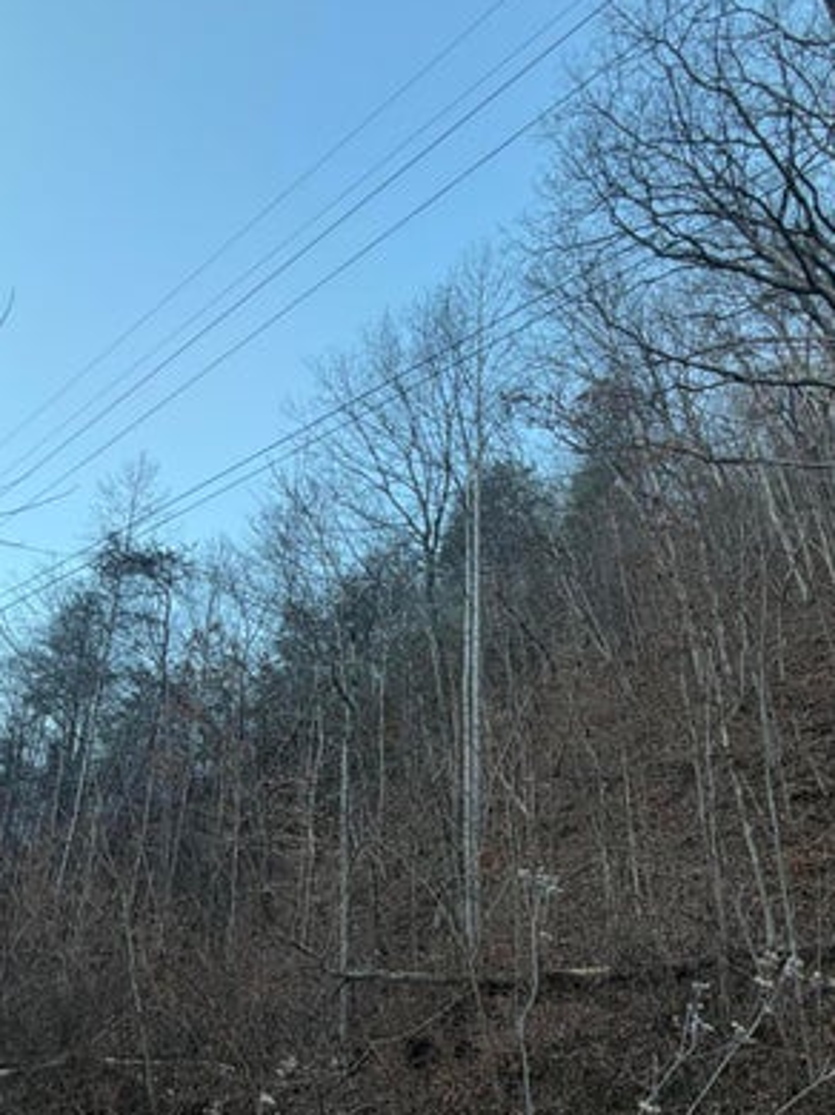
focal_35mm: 23
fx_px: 741
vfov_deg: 73.1
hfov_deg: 58.8
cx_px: 432
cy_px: 675
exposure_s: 1/187
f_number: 2.2
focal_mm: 2.22
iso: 40
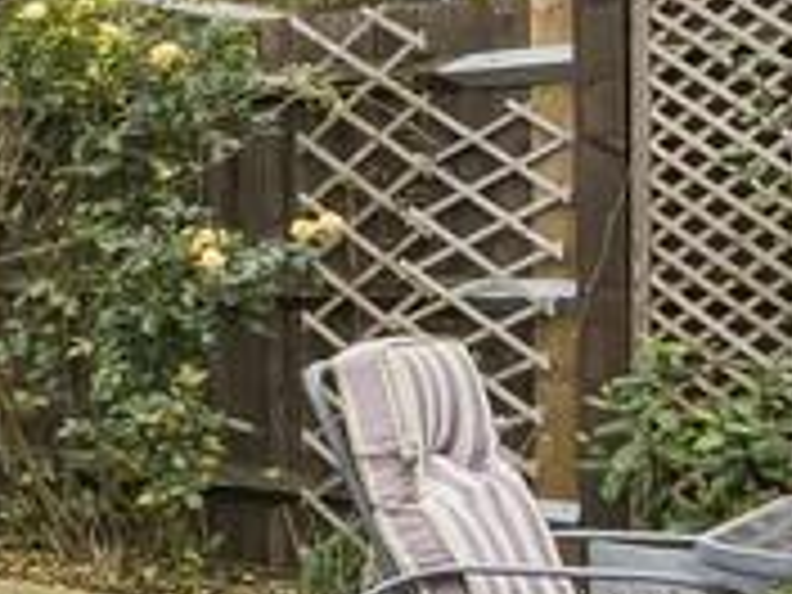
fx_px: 1533
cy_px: 146
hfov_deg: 16.5
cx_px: -986
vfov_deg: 21.7
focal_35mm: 67
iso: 320
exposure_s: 1/200
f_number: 9
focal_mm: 12
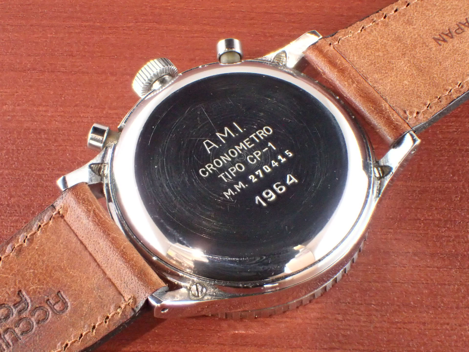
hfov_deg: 26.3
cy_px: 176
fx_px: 1003
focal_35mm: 74
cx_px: 234
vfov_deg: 19.9
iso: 1600
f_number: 5.6
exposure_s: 1/40
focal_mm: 13.47
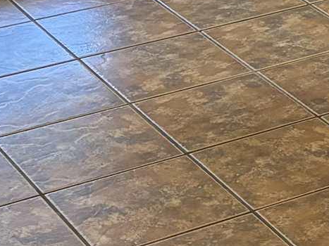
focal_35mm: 171
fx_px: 1625
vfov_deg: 8.2
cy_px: -280
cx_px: 564
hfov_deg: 10.9
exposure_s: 1/120
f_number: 1.6
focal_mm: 5.96
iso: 250
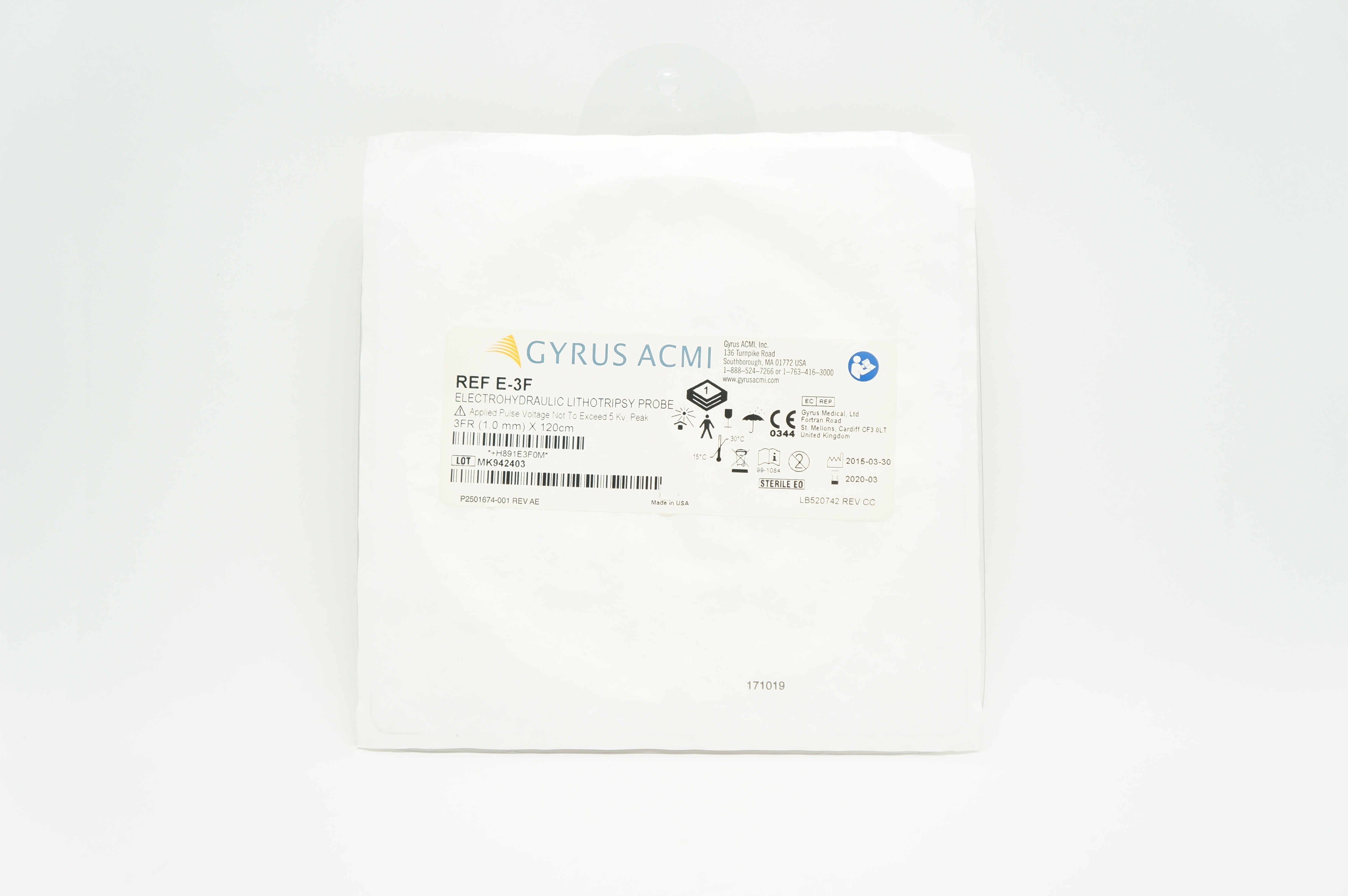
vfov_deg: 28.9
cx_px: 674
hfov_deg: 42.4
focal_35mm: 46
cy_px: 448
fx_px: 1739
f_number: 4.5
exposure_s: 1/100
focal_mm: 31
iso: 400
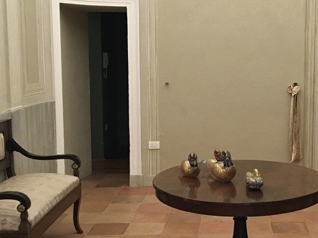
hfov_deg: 32.5
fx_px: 533
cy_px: 111
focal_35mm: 58
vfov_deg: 25.2
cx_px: 245
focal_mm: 4.15
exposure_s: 1/33
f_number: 2.2
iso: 200
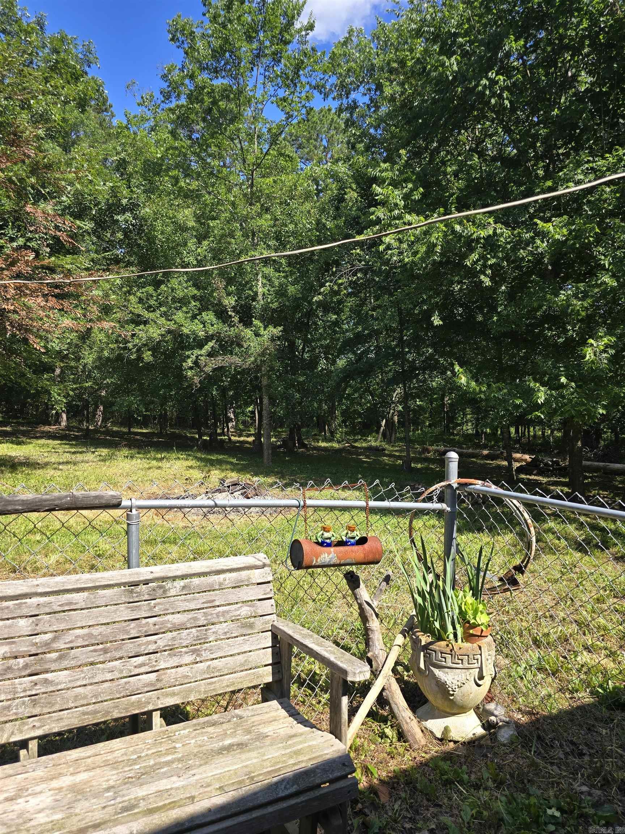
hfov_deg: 58.9
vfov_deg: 73.9
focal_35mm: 23
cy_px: 417
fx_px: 554
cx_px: 312
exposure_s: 1/322
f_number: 1.7
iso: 12
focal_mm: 6.3
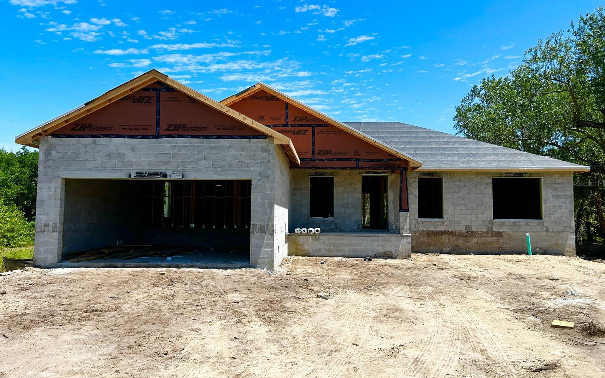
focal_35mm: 28
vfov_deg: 44.5
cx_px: 306
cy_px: 183
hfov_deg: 66.5
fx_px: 462
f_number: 1.5
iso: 50
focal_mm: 5.7
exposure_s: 1/3968
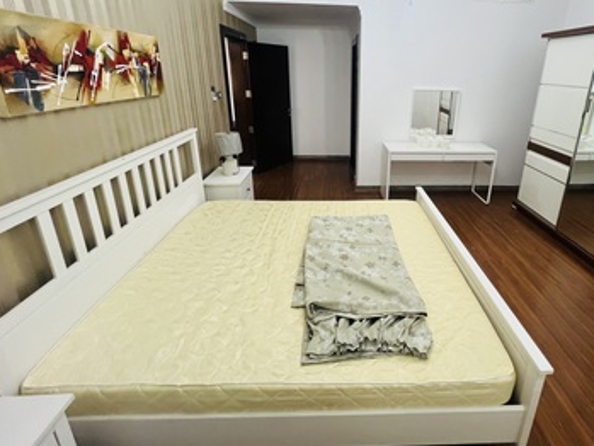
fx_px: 292
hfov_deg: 89.9
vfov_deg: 73.5
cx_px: 355
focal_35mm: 17
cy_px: 168
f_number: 1.8
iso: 250
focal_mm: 1.57
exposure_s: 1/100
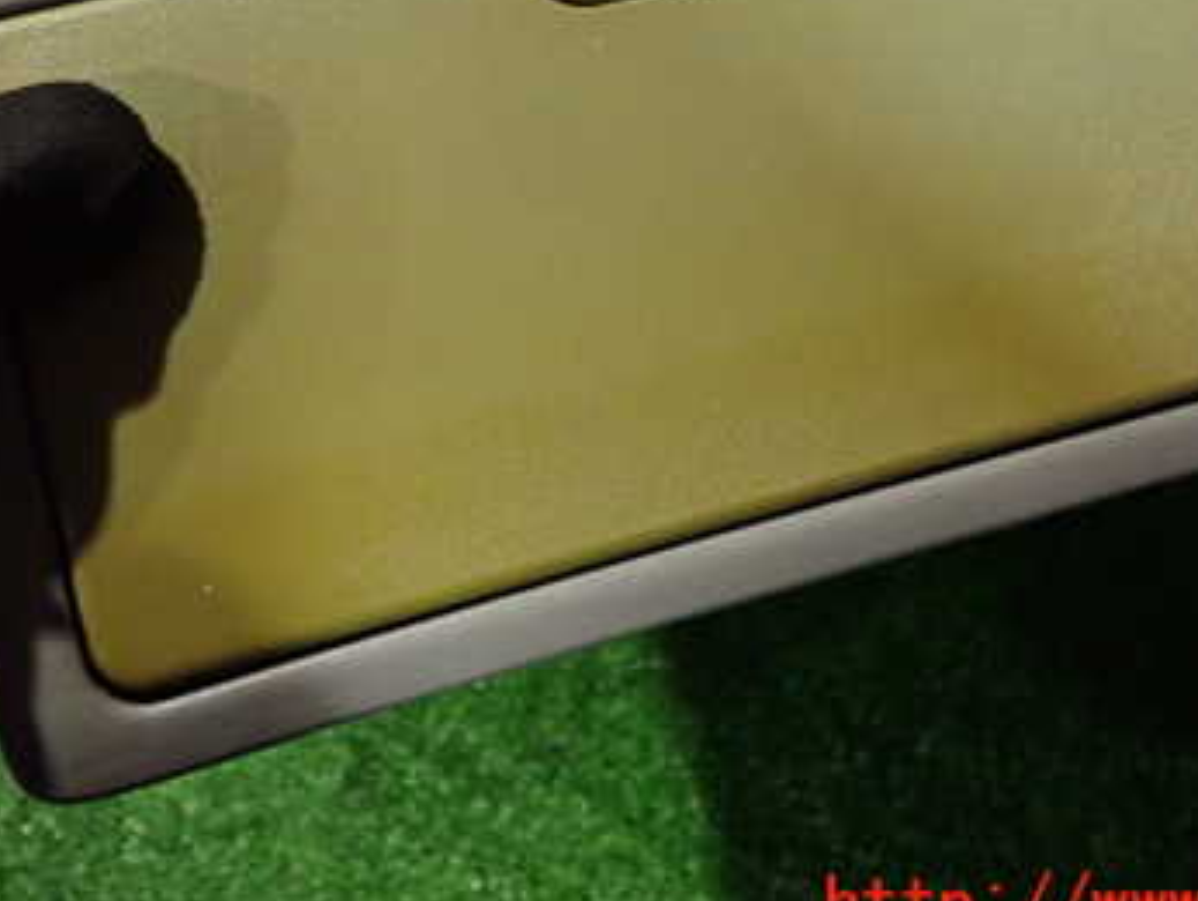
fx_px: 1801
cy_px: 173
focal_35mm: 52
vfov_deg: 27.5
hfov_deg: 36.8
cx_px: 568
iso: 800
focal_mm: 5.4
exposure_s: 1/30
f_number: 2.3
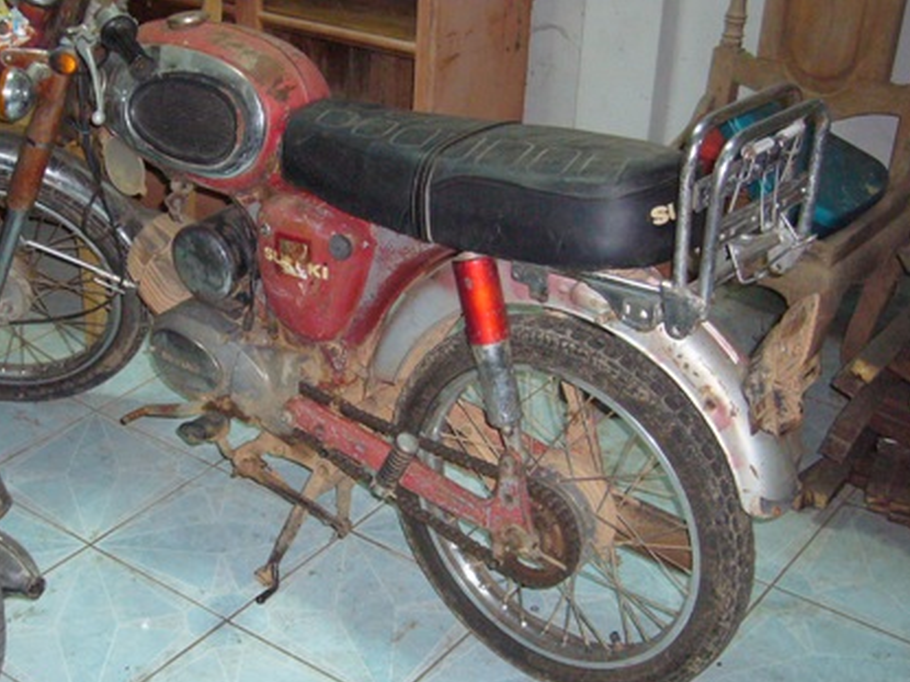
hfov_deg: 35.0
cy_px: 314
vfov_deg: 27.0
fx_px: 1419
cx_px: 259
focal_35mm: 54
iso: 200
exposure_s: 1/8
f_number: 2.8
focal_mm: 5.8
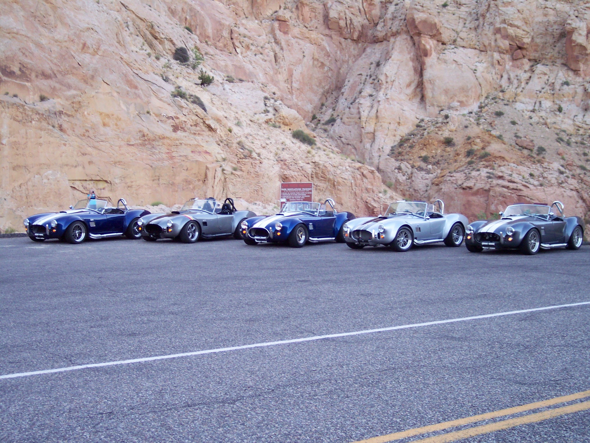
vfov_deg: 28.6
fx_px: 869
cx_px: 295
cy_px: 222
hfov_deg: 37.5
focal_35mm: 51
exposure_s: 1/45
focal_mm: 10.7
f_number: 3.4
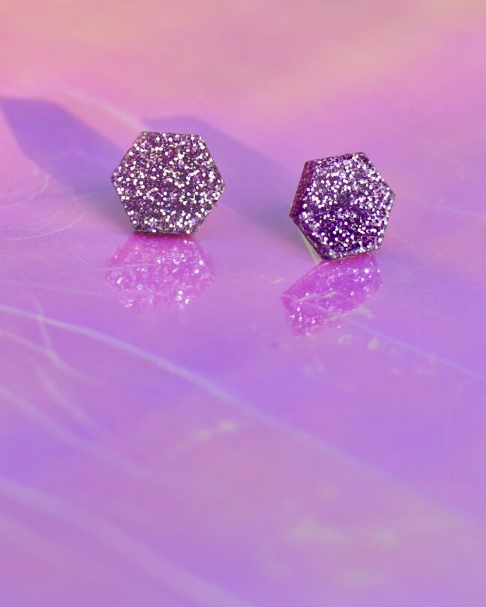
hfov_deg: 25.8
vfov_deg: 31.9
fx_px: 1061
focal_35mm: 59
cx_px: 244
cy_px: 256
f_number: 4.5
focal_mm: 35
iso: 200
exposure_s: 1/500
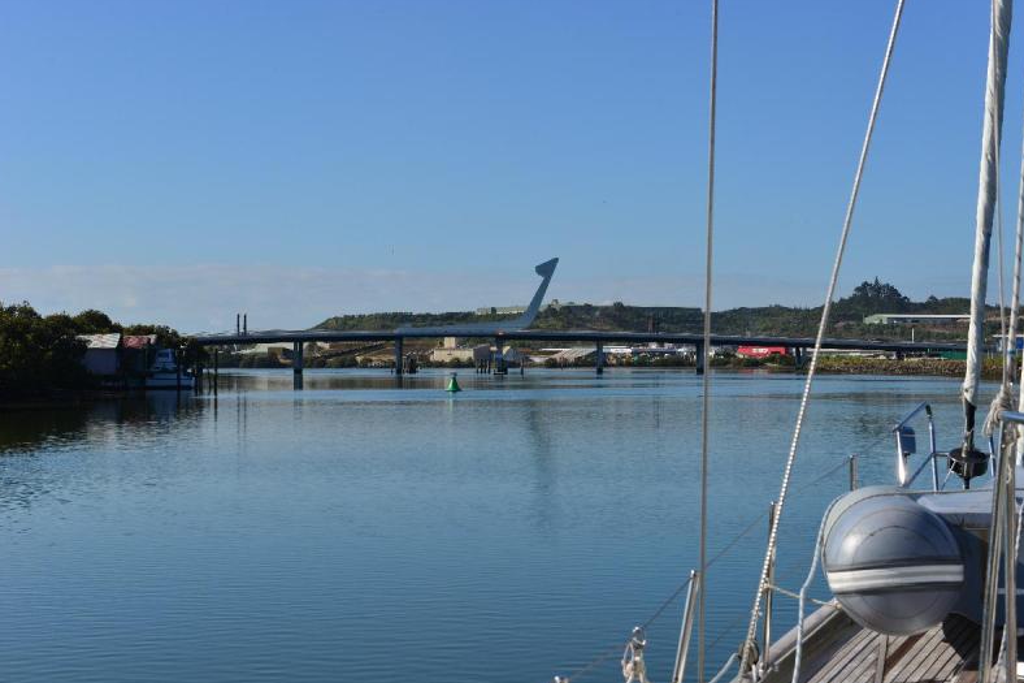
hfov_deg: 31.9
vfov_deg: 21.6
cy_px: 342
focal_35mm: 63
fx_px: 1792
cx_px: 509
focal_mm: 62
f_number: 11
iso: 250
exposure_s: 1/500
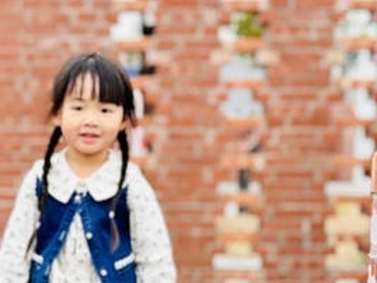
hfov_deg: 18.2
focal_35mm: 107
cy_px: 279
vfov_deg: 13.7
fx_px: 1166
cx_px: 69
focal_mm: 6.76
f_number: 1.78
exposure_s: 1/309
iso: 80
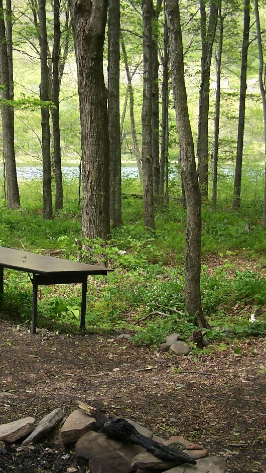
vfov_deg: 34.6
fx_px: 752
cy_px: 305
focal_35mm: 60
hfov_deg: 19.7
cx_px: 27
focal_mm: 6.3
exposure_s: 1/100
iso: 80
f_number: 2.8
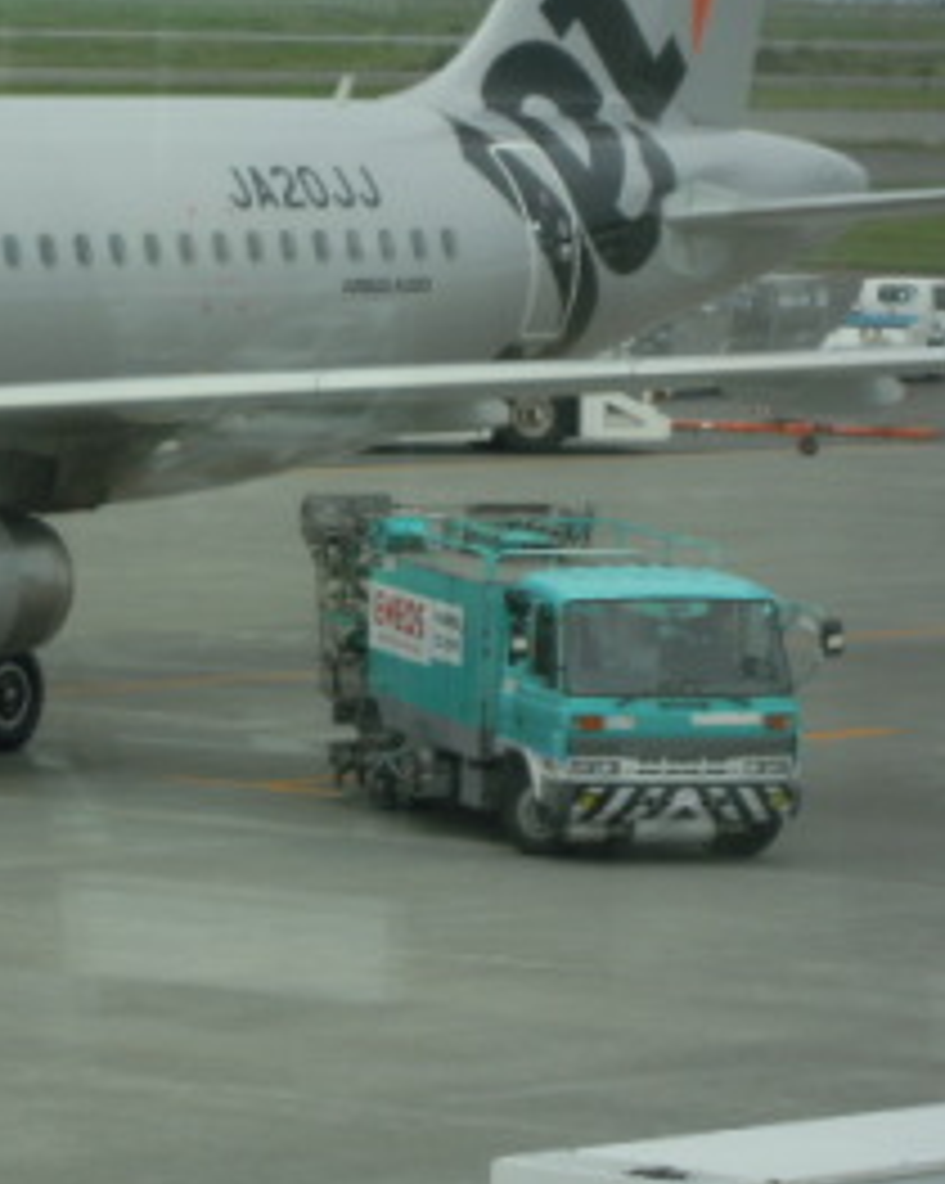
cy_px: 430
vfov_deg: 7.4
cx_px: 27
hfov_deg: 5.9
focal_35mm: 260
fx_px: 9100
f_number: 6.6
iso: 100
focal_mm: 25
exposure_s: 1/160
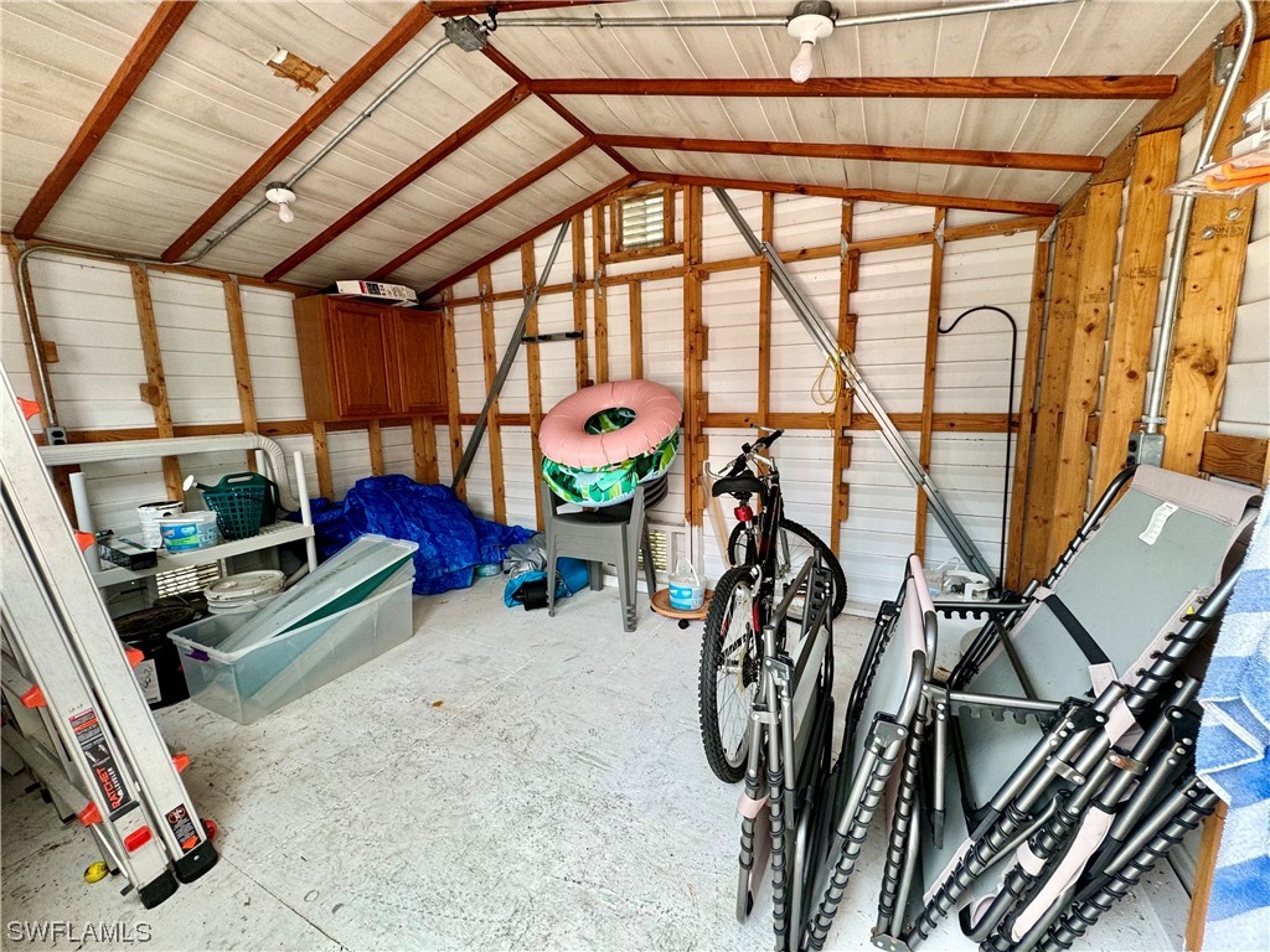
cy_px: 476
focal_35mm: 14
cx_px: 635
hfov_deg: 102.1
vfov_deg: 85.7
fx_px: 514
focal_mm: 2.22
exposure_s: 1/99
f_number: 2.2
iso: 125
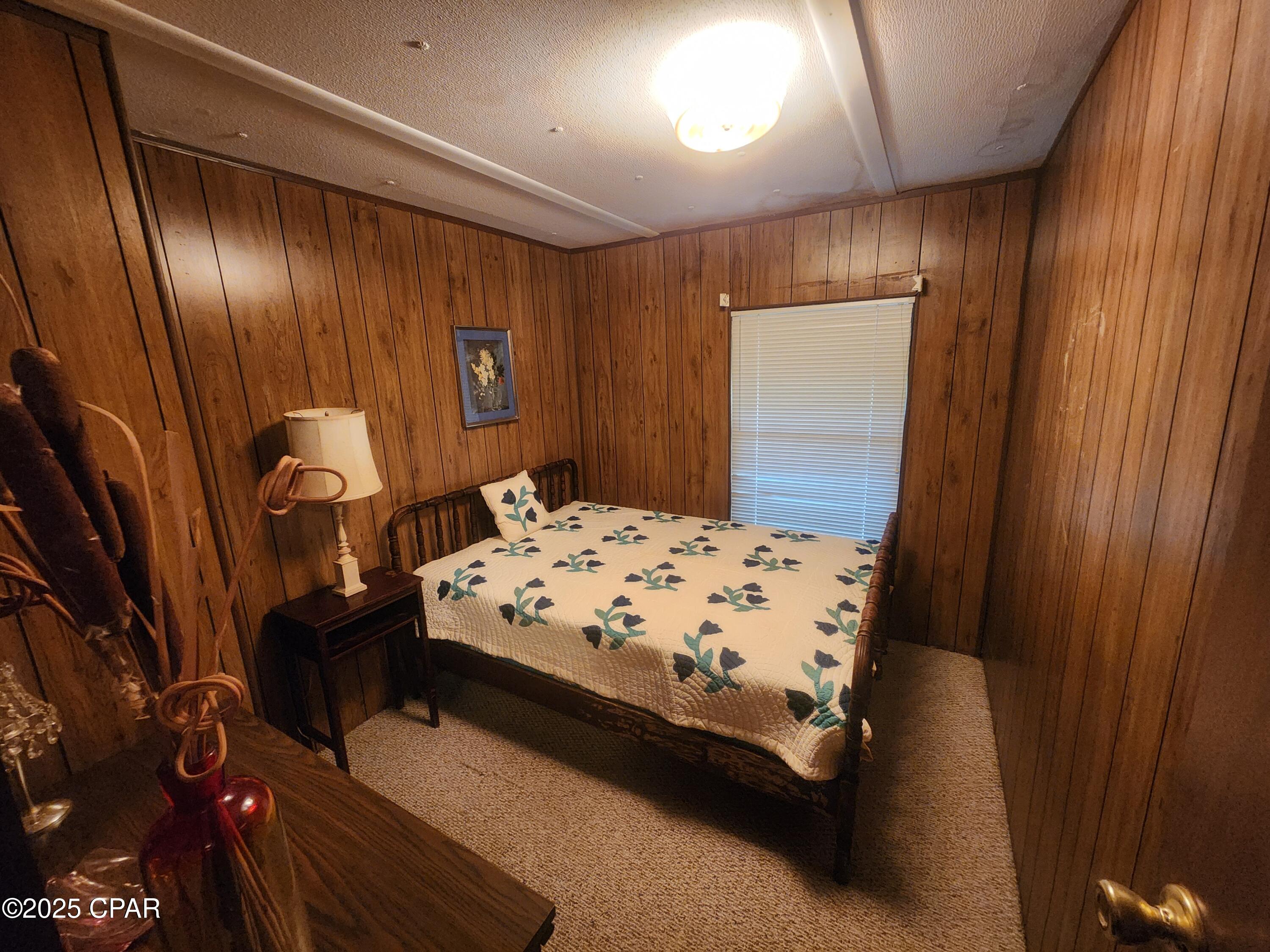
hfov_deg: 106.2
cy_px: 476
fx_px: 477
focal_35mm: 13
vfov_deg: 89.9
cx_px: 635
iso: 640
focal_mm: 2.2
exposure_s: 1/30
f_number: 2.2
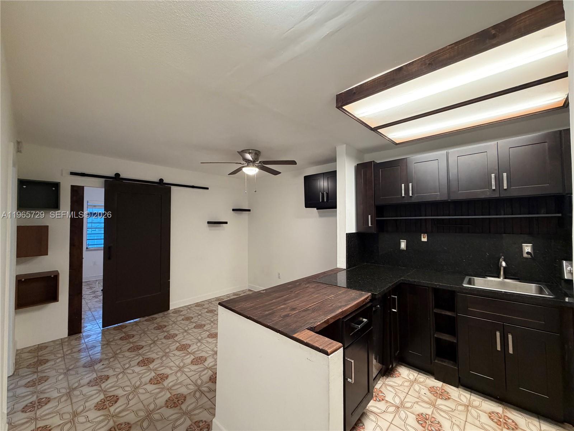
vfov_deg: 85.7
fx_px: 232
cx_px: 287
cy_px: 216
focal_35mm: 14
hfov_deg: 102.1
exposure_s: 1/60
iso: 320
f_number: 2.2
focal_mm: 2.22
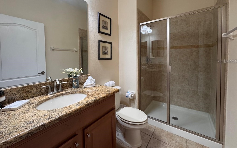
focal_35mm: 15
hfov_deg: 101.5
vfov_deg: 74.2
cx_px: 119
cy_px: 61
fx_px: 97
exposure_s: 1/120
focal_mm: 2.22
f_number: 2.2
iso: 320
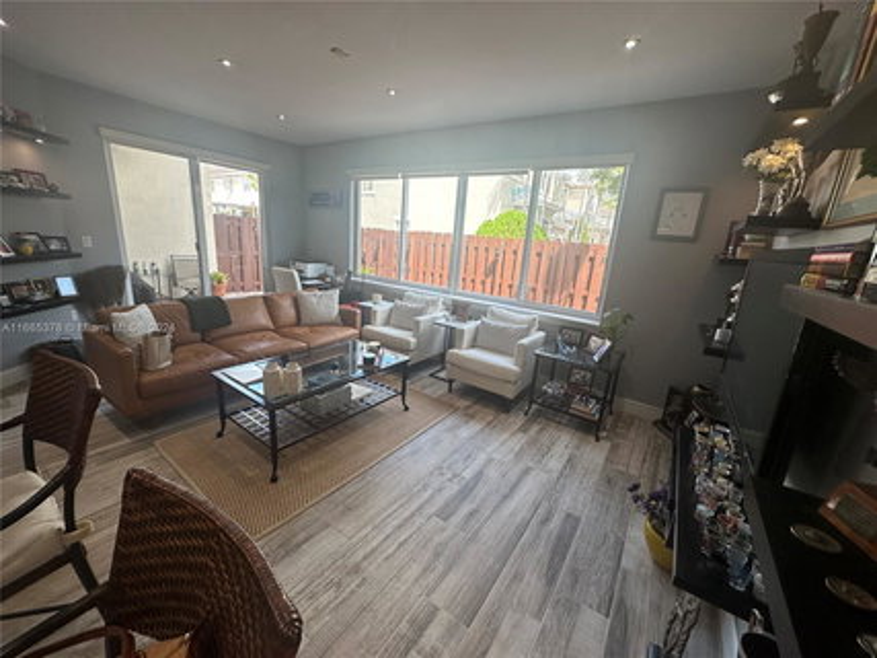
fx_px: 355
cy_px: 329
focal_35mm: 14
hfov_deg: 102.1
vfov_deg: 85.6
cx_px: 438
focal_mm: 2.22
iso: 40
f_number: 2.2
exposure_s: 1/142
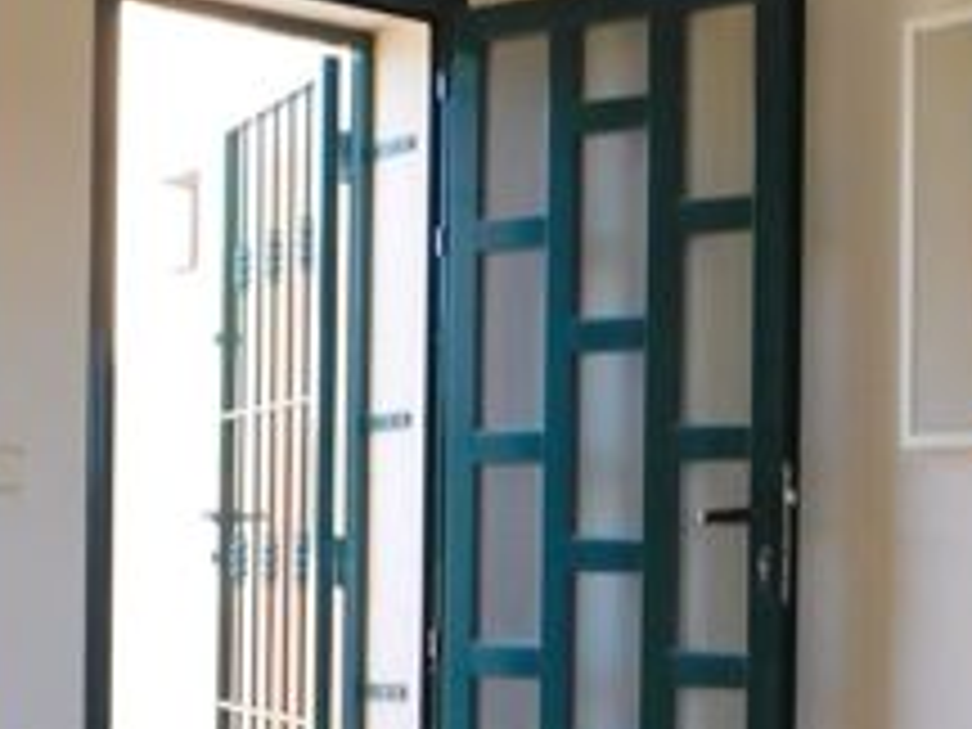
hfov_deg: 25.9
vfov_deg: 19.4
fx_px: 2106
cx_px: 394
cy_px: 580
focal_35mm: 75
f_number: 3
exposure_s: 1/125
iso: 125
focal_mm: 4
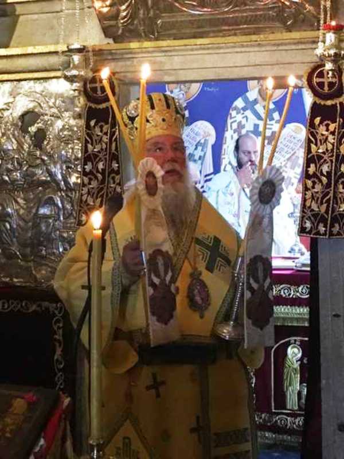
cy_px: 230
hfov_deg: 48.2
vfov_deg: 61.7
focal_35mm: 29
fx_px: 384
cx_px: 172
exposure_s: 1/33
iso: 250
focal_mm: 4.15
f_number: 2.2
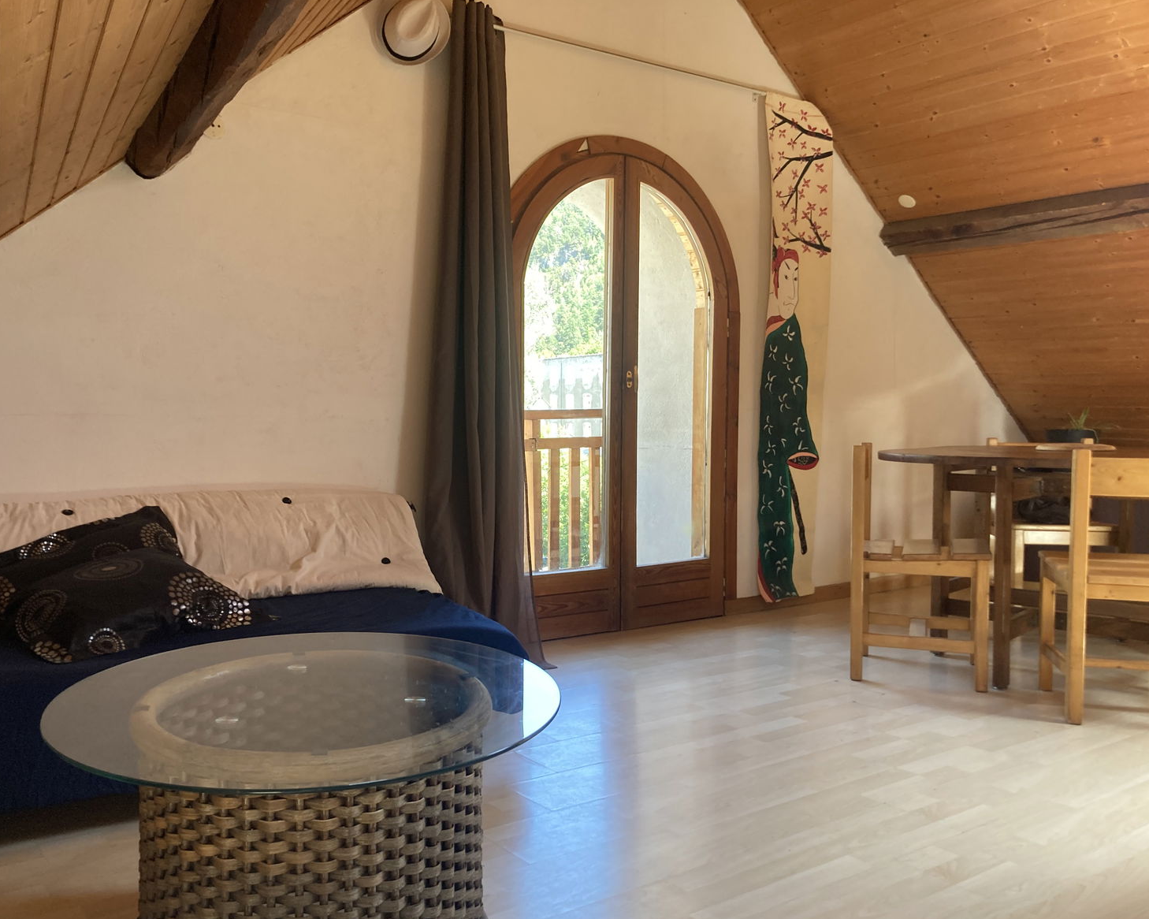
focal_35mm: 30
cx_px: 526
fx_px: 1020
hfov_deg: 58.7
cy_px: 470
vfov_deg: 48.5
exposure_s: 1/74
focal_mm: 3.99
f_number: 1.8
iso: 80
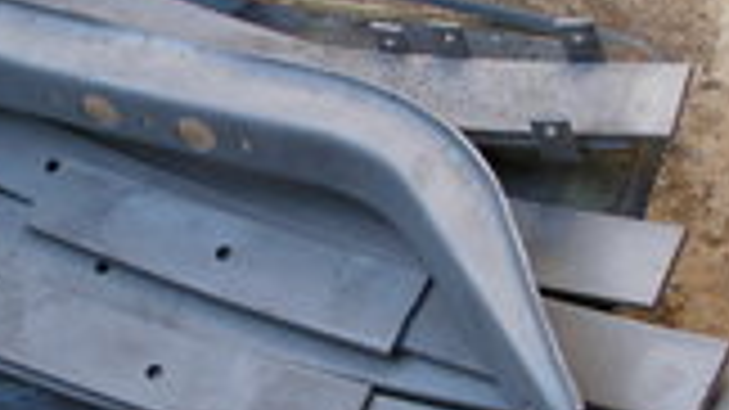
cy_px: 248
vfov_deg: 12.5
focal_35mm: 97
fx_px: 1874
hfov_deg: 21.9
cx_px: 252
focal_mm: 6
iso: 64
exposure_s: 1/80
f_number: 3.2
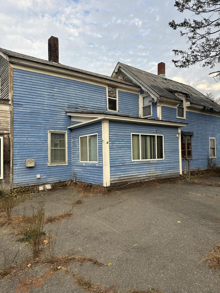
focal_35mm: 24
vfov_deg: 71.6
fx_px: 203
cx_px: 110
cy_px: 146
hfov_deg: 56.8
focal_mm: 6.86
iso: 80
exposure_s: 1/857
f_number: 1.78
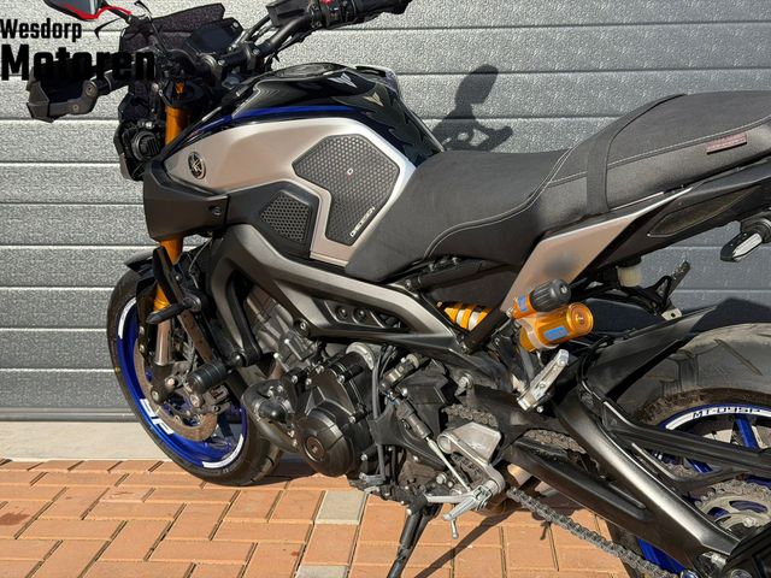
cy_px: 289
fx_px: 1069
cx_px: 386
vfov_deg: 30.3
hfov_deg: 39.7
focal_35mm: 48
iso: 80
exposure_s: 1/2208
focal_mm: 6.76
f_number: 1.78
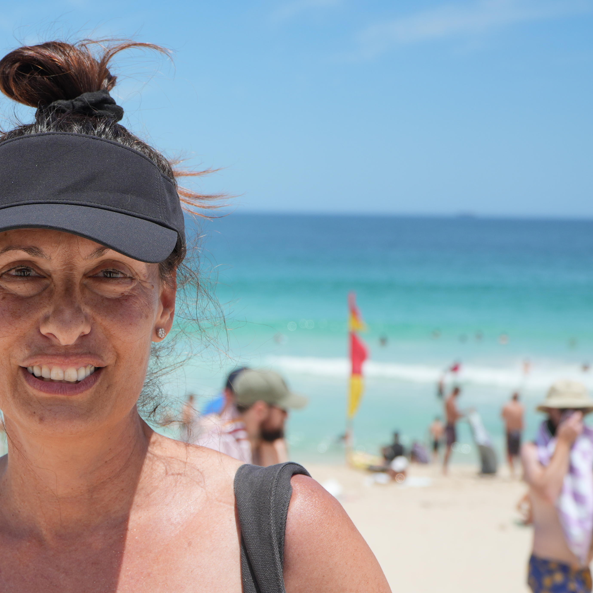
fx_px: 1565
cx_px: 104
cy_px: 330
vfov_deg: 21.4
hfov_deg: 21.1
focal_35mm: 81
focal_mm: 35
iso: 100
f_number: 5
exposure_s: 1/1000
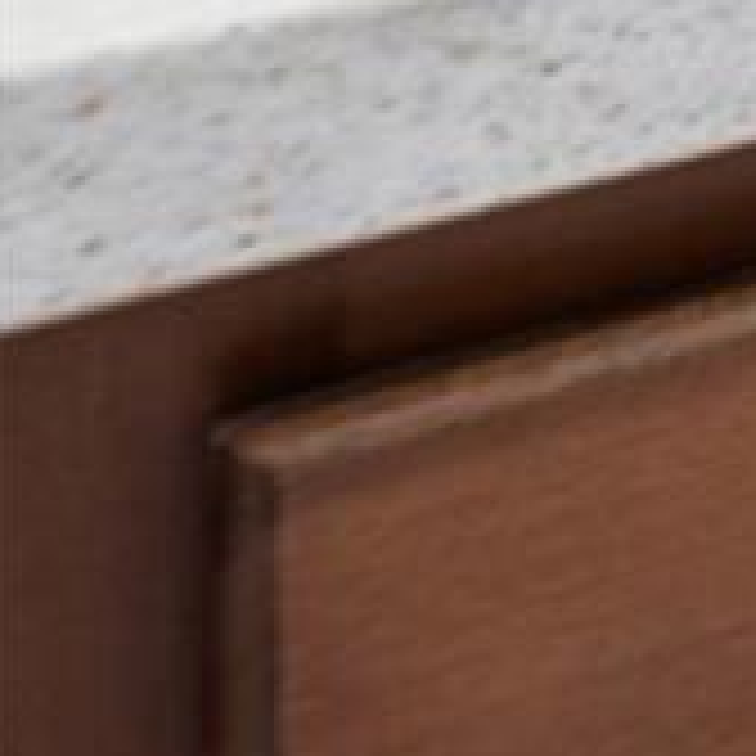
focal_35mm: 113
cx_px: 3586
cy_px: -1348
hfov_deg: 6.7
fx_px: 2792
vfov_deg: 11.2
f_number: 9
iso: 100
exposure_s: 1.3
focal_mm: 14
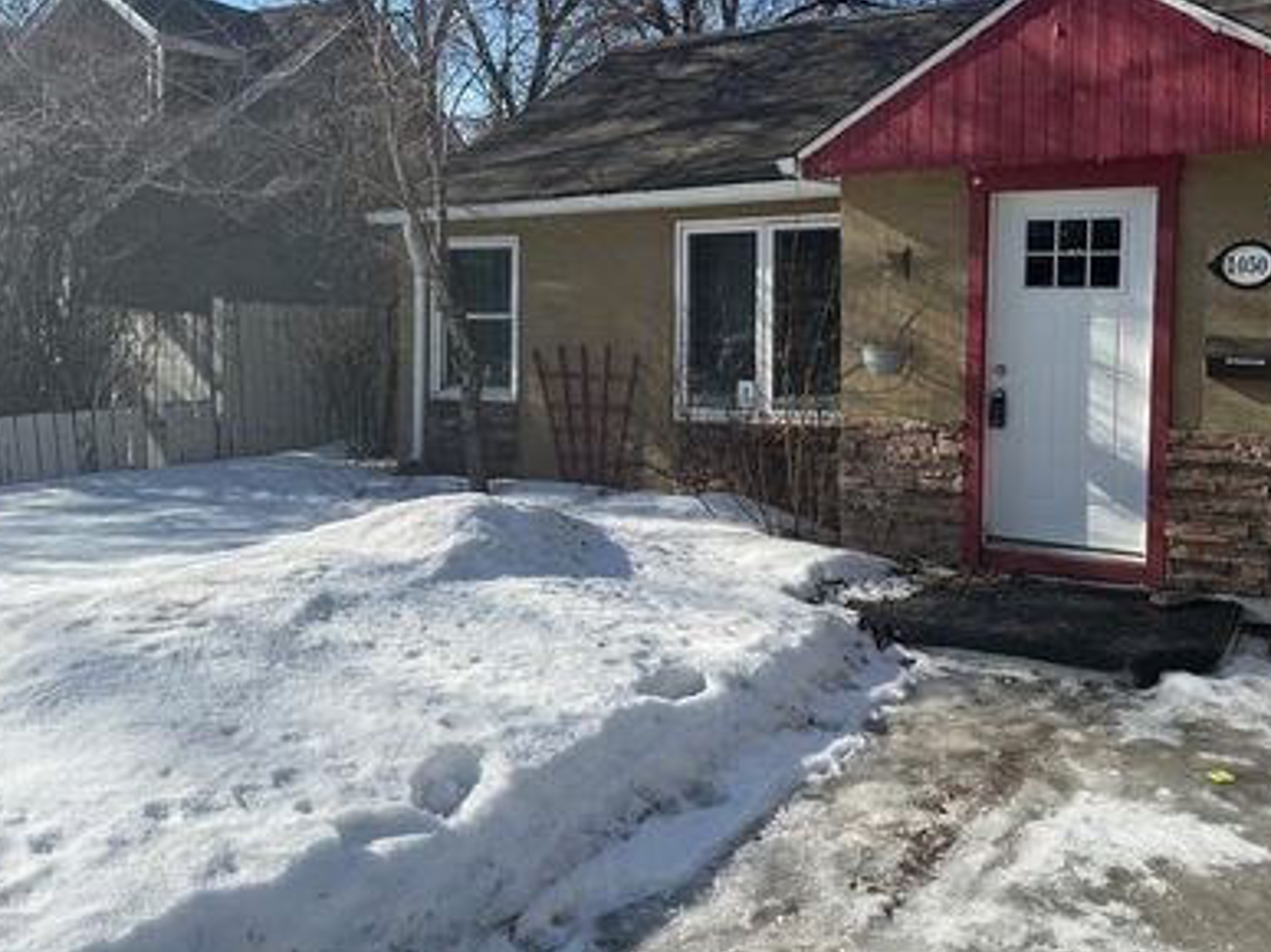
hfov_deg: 57.8
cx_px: 772
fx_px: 1138
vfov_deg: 45.0
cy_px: 350
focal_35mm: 31
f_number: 1.78
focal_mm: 6.76
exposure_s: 1/4167
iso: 80
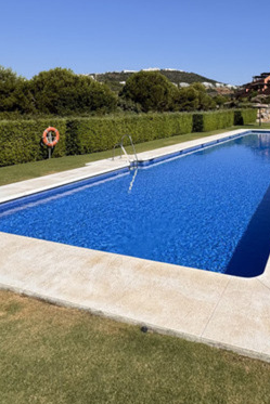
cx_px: 190
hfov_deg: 42.8
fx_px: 337
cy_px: 80
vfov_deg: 57.3
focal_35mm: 30
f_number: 2.2
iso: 40
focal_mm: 2.22
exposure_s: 1/2770
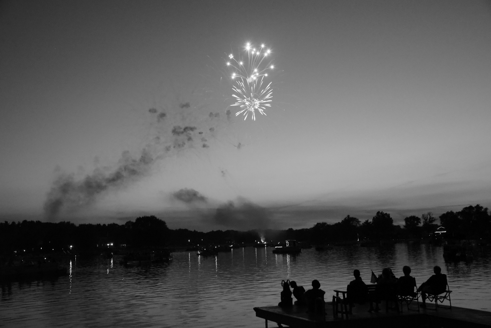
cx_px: 246
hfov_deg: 50.7
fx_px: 518
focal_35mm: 38
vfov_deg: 35.1
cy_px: 164
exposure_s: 1/30
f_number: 5.6
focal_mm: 38
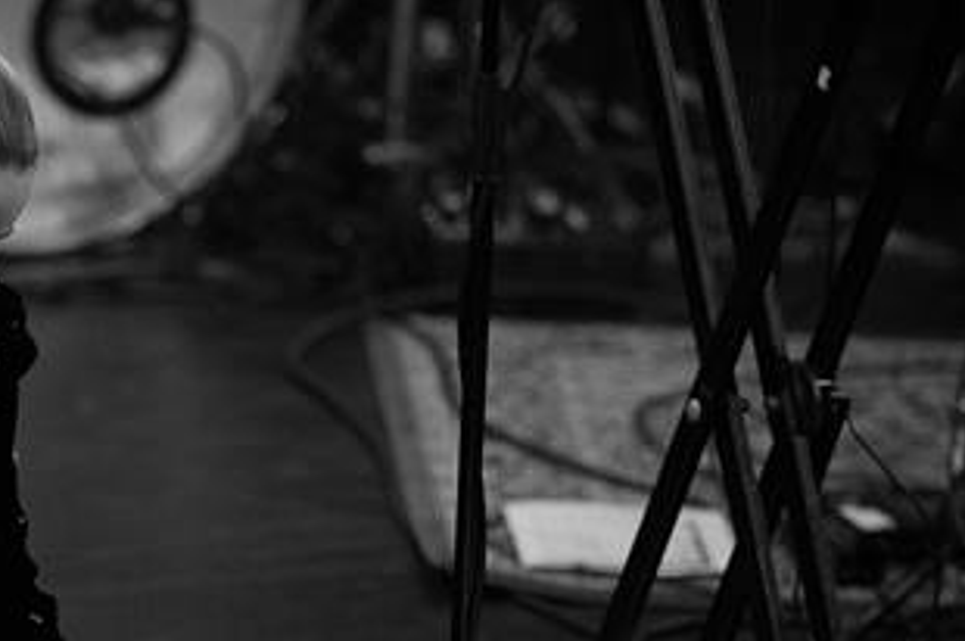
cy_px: 643
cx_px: 134
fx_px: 18663
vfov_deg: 2.0
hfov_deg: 3.0
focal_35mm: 697
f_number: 2.8
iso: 4000
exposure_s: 1/500
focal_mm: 300
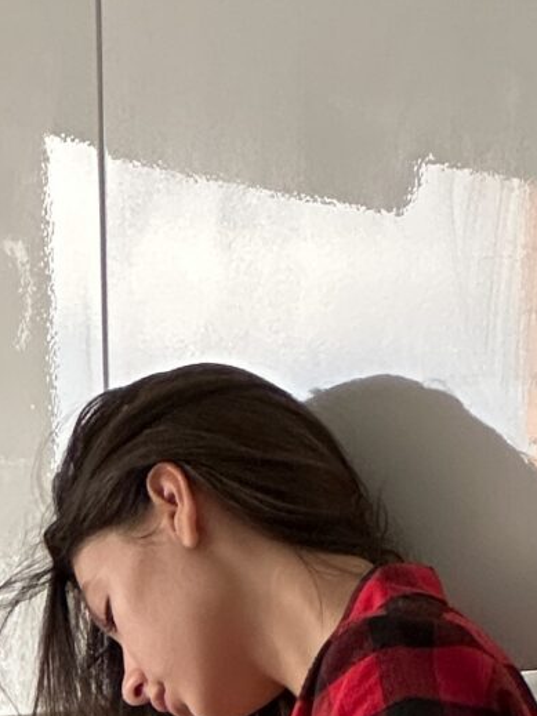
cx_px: -3
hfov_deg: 3.9
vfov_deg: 5.1
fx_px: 7863
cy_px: 1473
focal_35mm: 380
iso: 400
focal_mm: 9
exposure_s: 1/99
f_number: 2.8
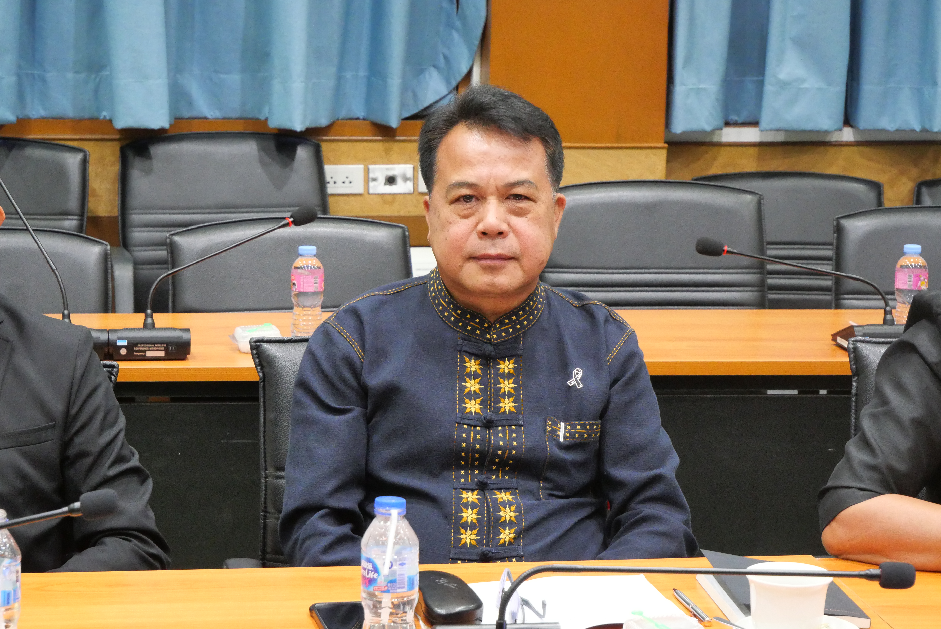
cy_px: 314
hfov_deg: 21.4
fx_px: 2485
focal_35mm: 95
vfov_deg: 14.4
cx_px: 470
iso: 3200
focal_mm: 46
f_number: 5.6
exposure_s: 1/40
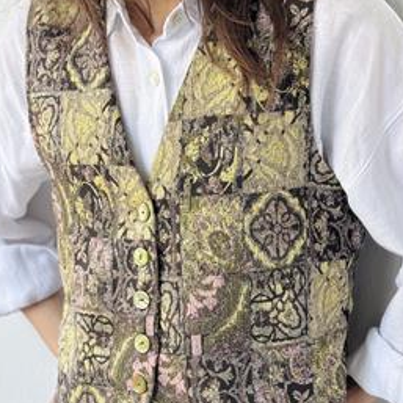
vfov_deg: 19.7
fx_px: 1159
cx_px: 196
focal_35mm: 88
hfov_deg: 19.7
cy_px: 178
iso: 50
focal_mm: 6.76
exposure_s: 1/121
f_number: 1.78
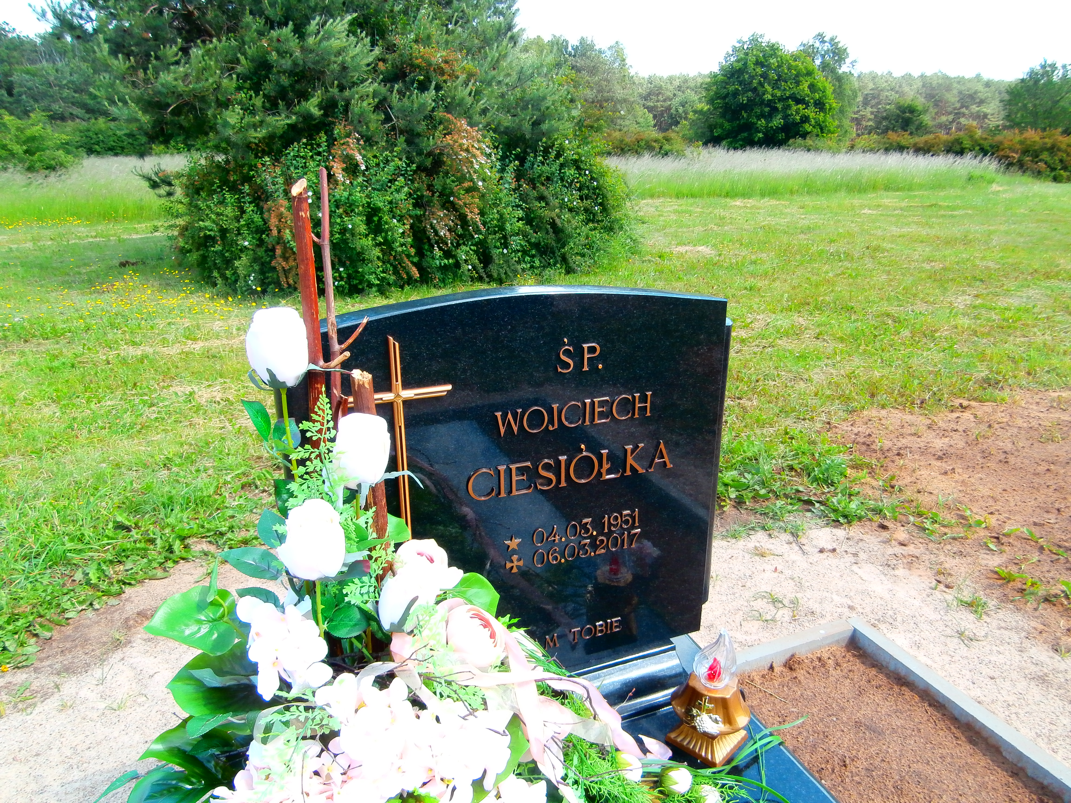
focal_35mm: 24
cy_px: 402
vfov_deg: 56.8
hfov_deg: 71.6
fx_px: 743
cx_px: 536
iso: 100
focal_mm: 4.2
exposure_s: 1/250
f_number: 3
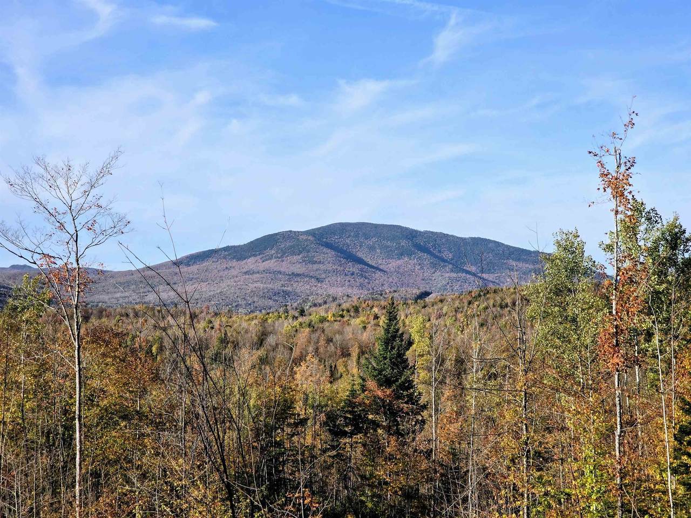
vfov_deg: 21.3
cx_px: 346
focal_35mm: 69
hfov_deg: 28.2
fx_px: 1377
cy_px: 259
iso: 50
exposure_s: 1/2163
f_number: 2.4
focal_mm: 7.9
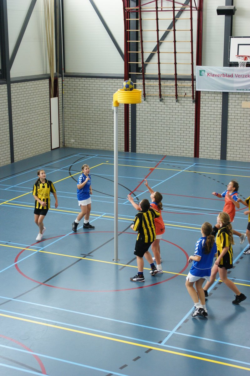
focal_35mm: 60
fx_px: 625
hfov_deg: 22.6
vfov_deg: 33.4
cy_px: 188
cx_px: 125
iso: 800
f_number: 4
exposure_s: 1/200
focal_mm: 40
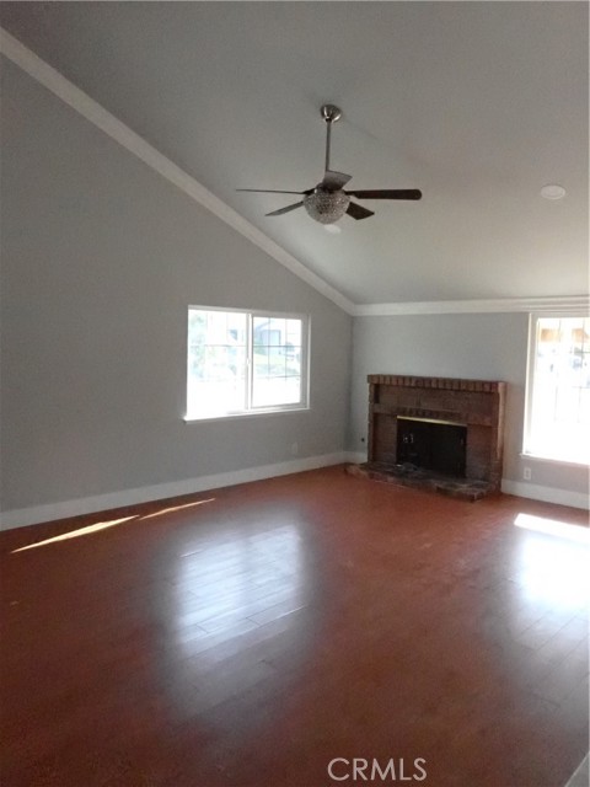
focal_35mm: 25
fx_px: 568
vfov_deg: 69.4
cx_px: 295
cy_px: 394
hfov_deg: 54.9
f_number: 8
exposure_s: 1/400
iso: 5000
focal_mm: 4.5
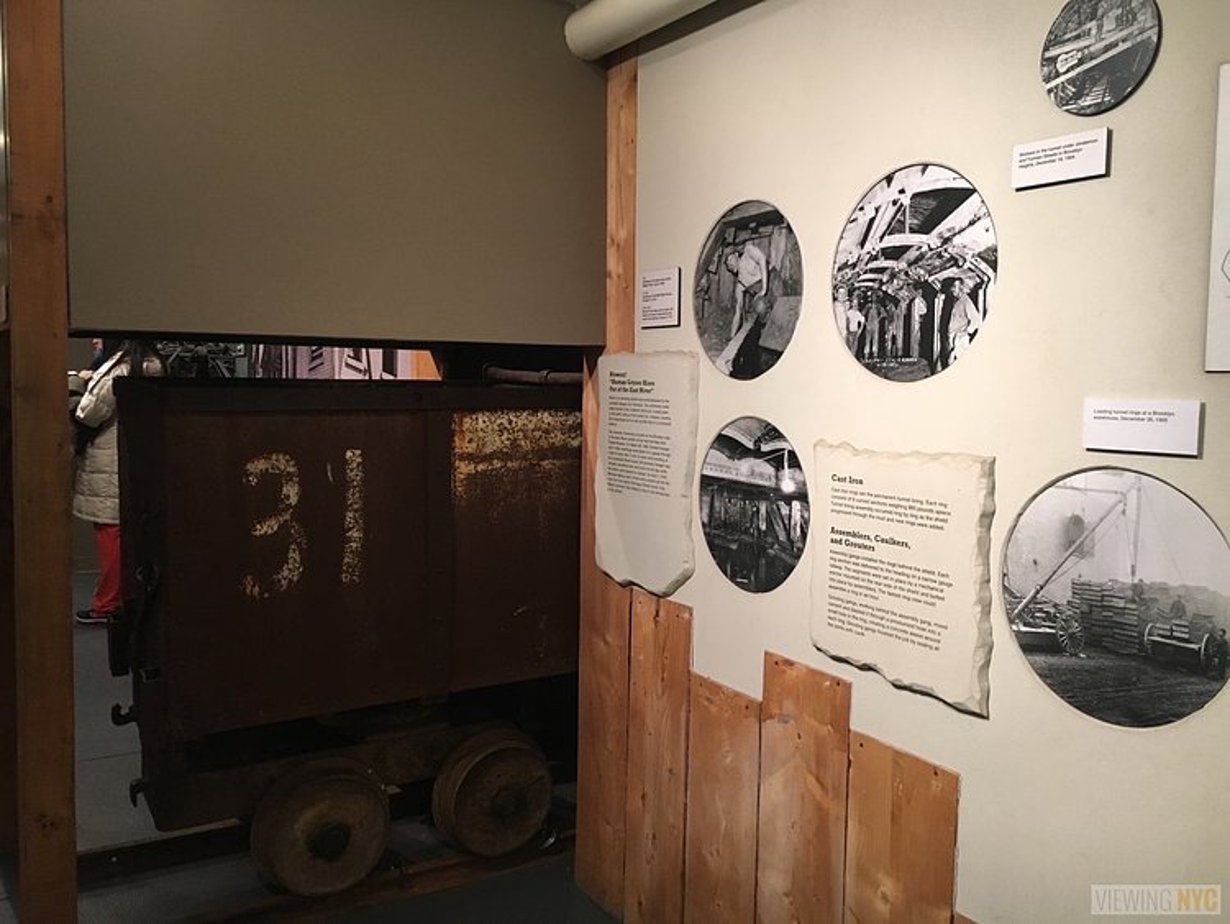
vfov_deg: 48.3
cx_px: 615
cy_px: 462
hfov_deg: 61.6
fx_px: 1031
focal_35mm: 29
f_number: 2.2
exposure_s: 1/30
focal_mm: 4.15
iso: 125
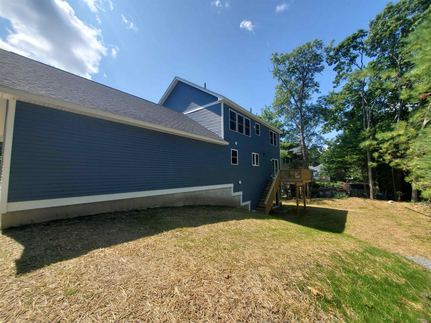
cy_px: 162
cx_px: 216
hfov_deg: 106.2
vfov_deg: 89.9
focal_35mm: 13
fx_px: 162
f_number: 2.2
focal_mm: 1.8
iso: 50
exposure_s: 1/914
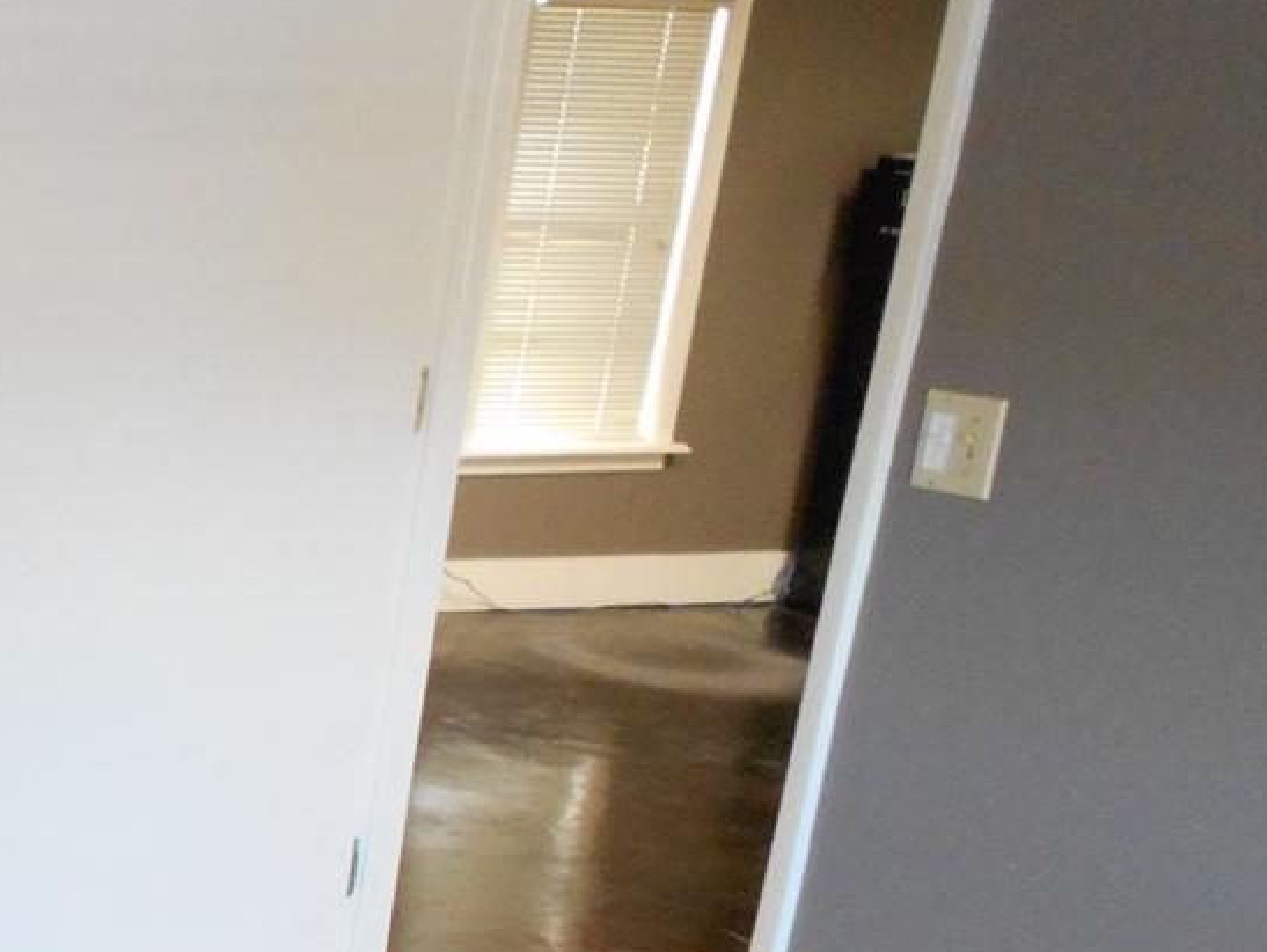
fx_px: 2784
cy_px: 1077
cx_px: -442
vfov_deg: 18.6
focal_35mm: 76
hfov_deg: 22.5
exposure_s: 1/30
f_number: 3.2
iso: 360
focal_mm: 4.6
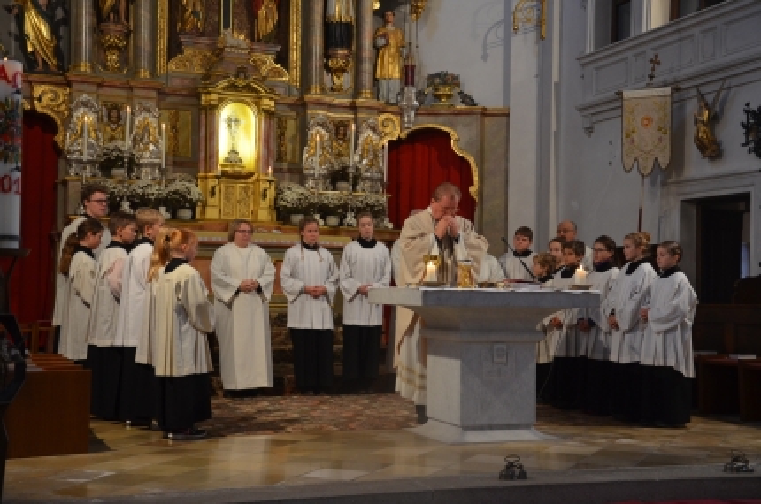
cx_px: 380
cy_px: 252
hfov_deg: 37.9
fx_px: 1108
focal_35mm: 52
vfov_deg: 25.7
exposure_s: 1/50
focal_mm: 35
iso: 800
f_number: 4.5
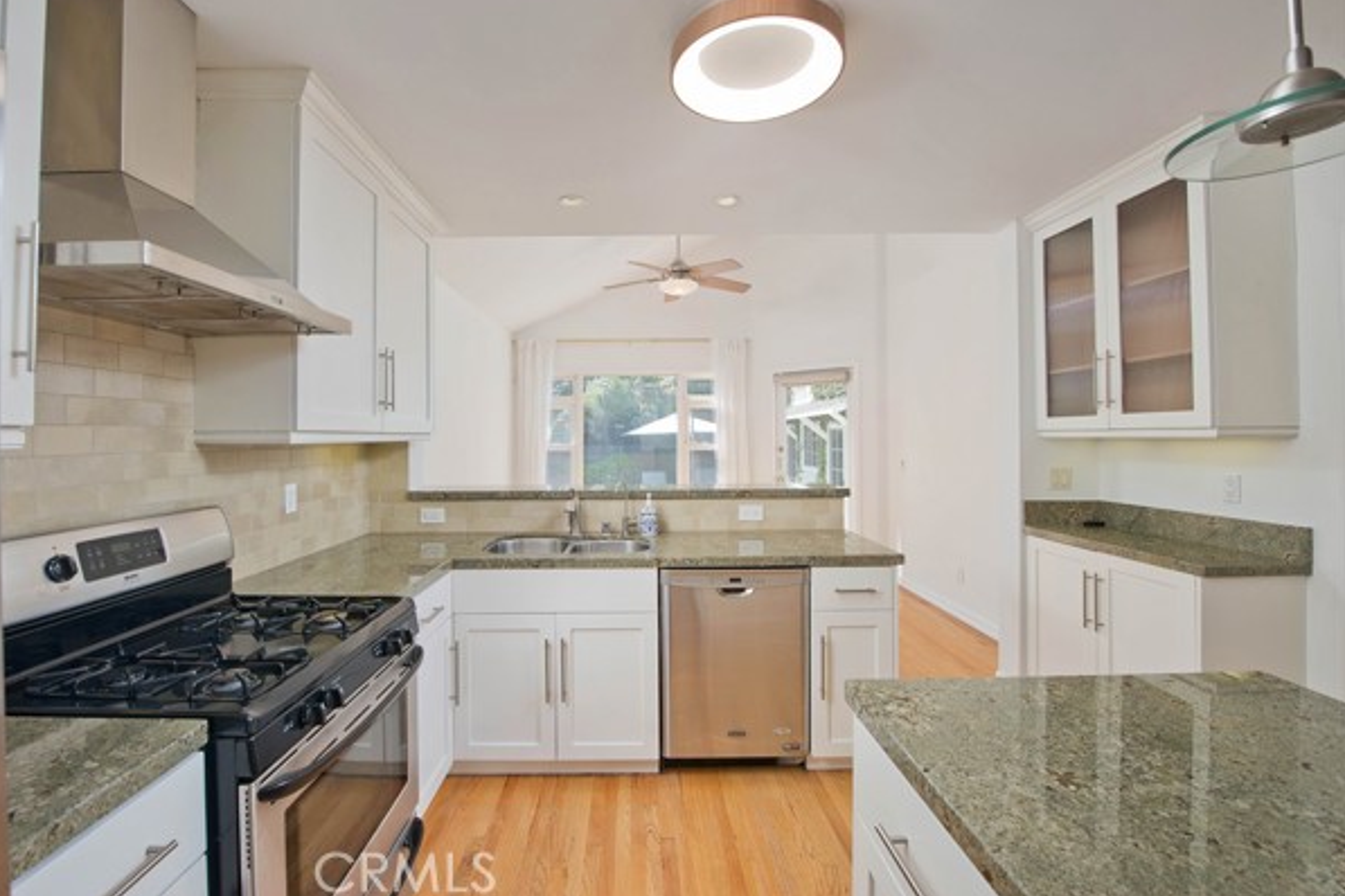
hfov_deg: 100.3
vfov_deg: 77.3
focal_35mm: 15
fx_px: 560
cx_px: 629
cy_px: 424
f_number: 6.3
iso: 400
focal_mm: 14
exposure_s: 1/200
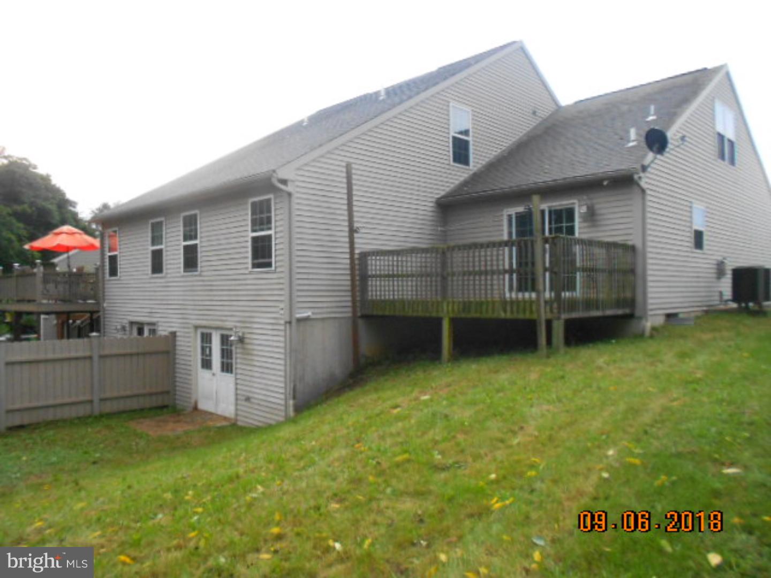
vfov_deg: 53.1
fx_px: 579
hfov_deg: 67.3
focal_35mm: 26
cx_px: 386
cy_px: 289
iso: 320
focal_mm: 4.6
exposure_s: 1/125
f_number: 3.2
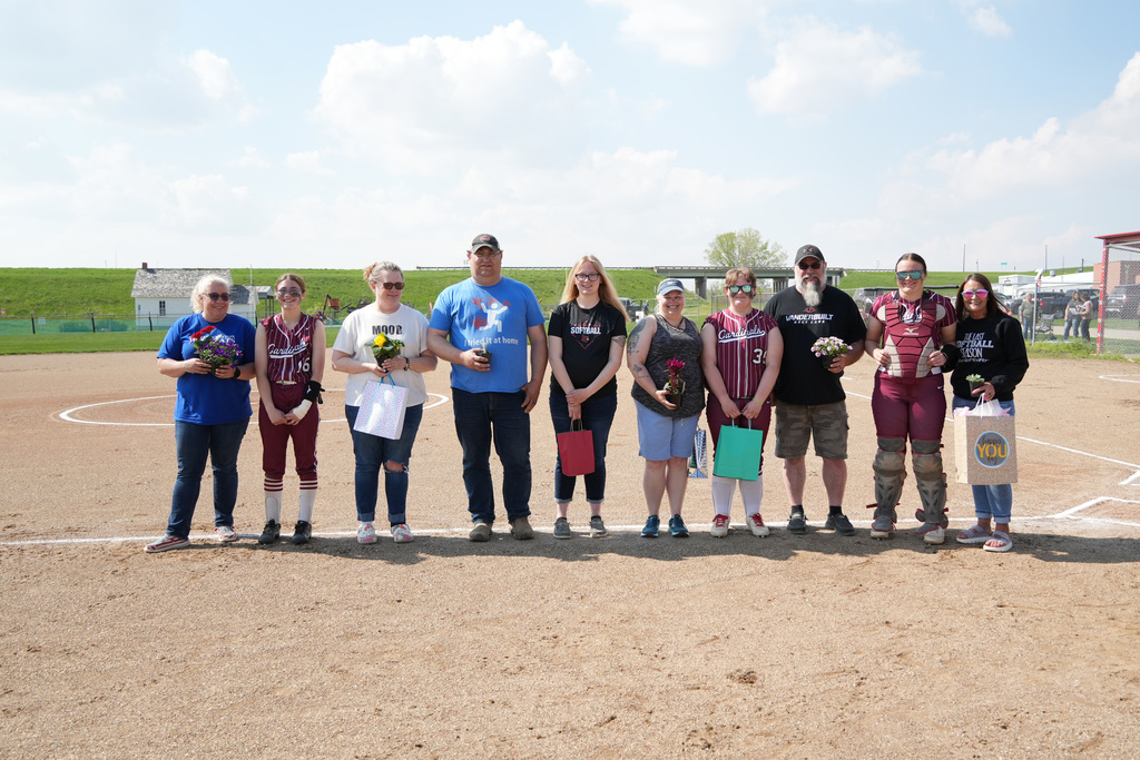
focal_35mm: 32
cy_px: 380
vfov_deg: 41.7
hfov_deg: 59.5
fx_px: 998
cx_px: 570
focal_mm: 21
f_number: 4
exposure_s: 1/1600
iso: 250
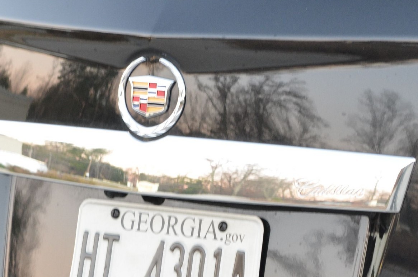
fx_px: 2052
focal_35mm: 177
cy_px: 166
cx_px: 225
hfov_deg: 11.6
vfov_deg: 7.7
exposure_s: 1/15
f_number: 7.1
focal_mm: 55
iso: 800
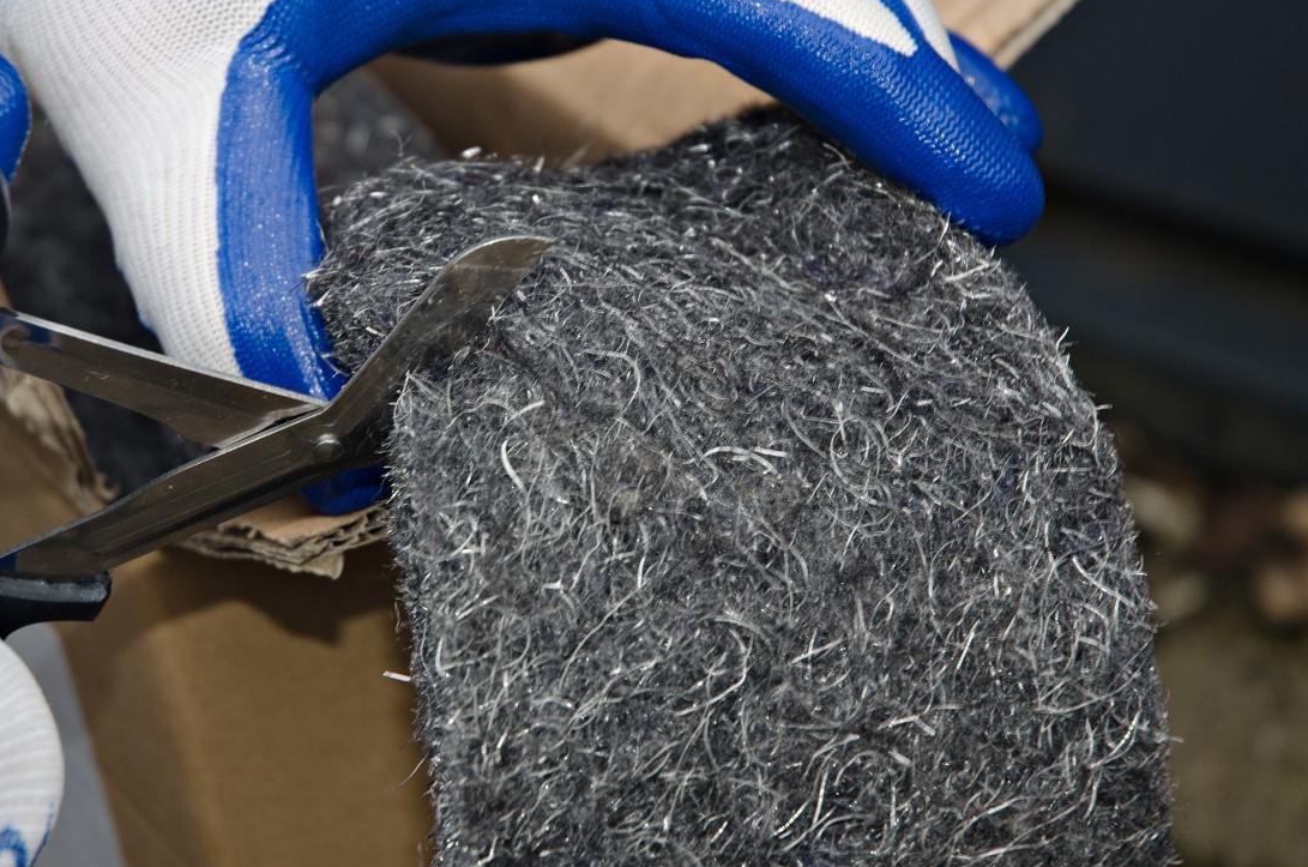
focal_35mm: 139
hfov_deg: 14.8
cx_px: 463
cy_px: 336
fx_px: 5041
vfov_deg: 9.8
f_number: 4.5
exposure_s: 1/250
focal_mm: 62
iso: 160
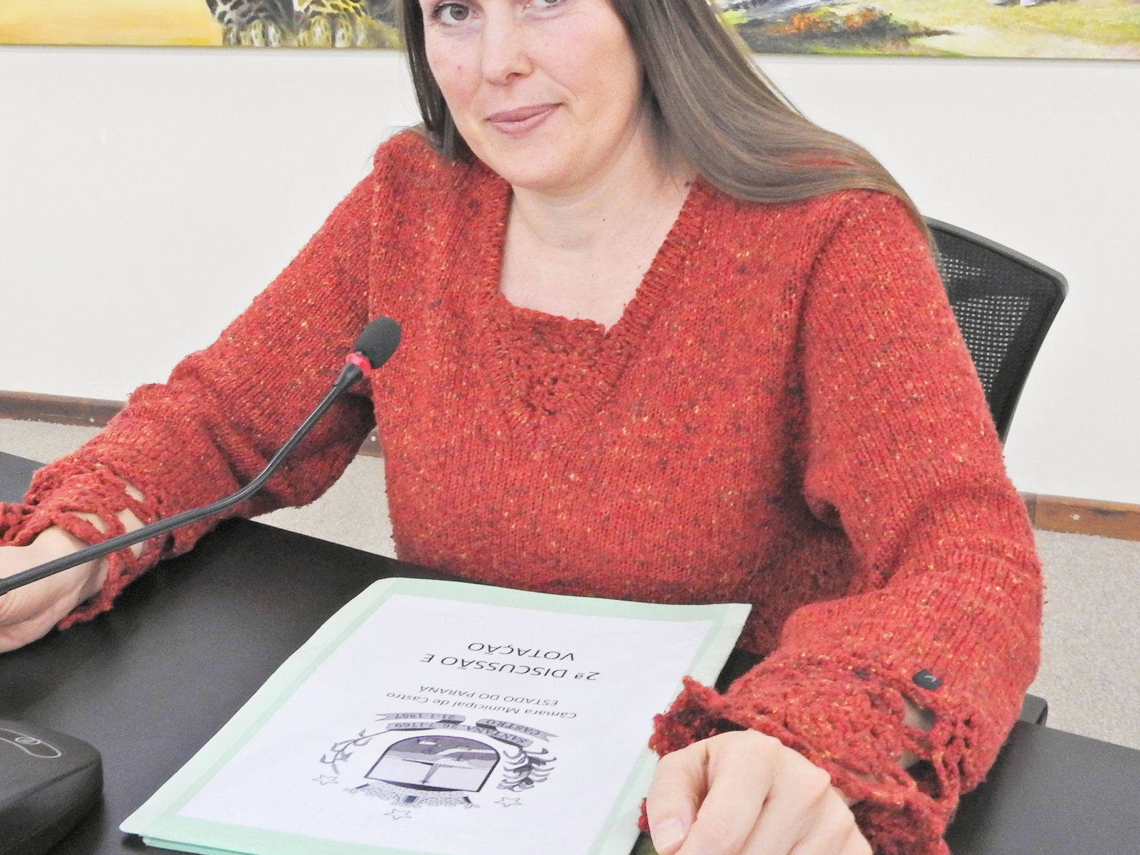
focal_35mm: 52
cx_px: 475
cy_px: 348
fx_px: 1713
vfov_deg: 28.0
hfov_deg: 36.7
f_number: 4.8
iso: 400
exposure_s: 1/8
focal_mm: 6.3
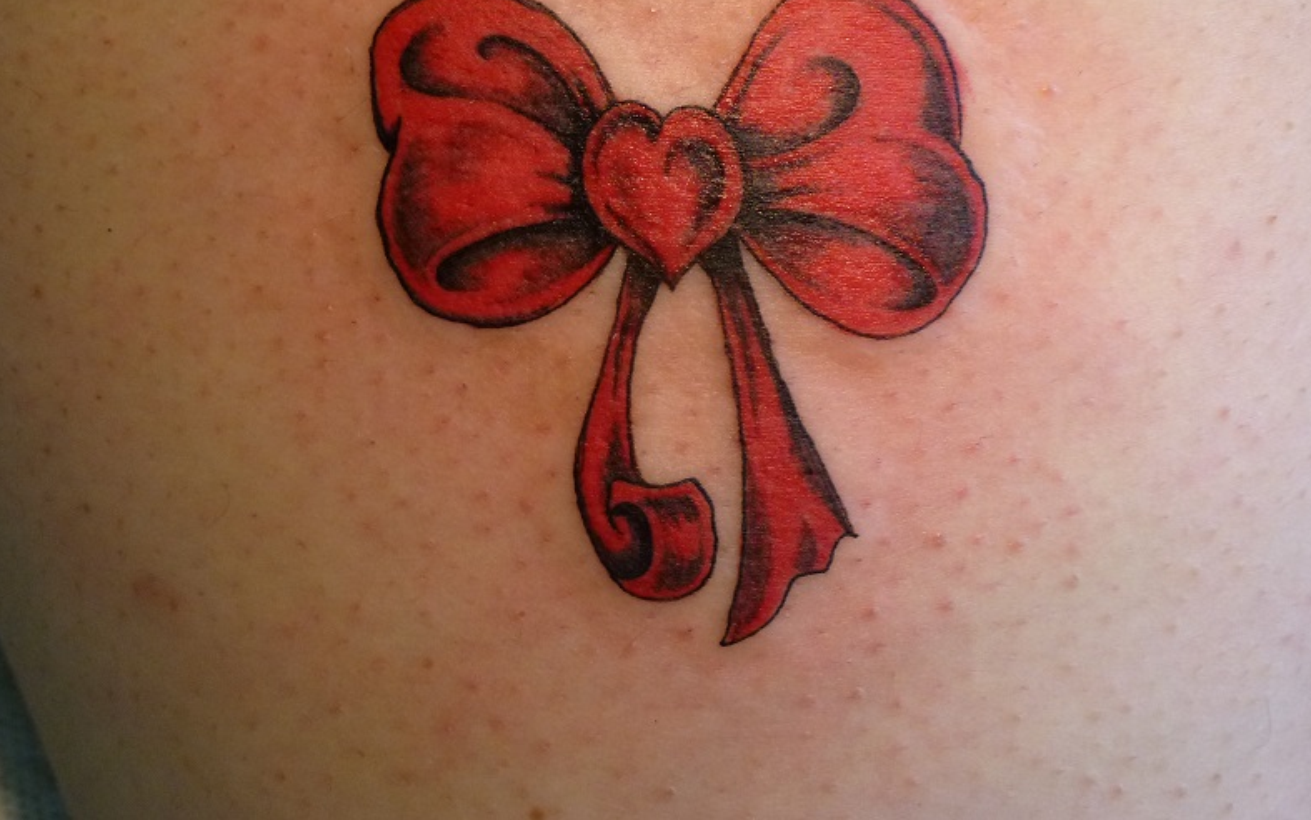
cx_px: 656
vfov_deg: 30.5
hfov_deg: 47.2
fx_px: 1501
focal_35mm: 42
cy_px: 323
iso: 250
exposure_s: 1/80
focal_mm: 6.8
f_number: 3.8
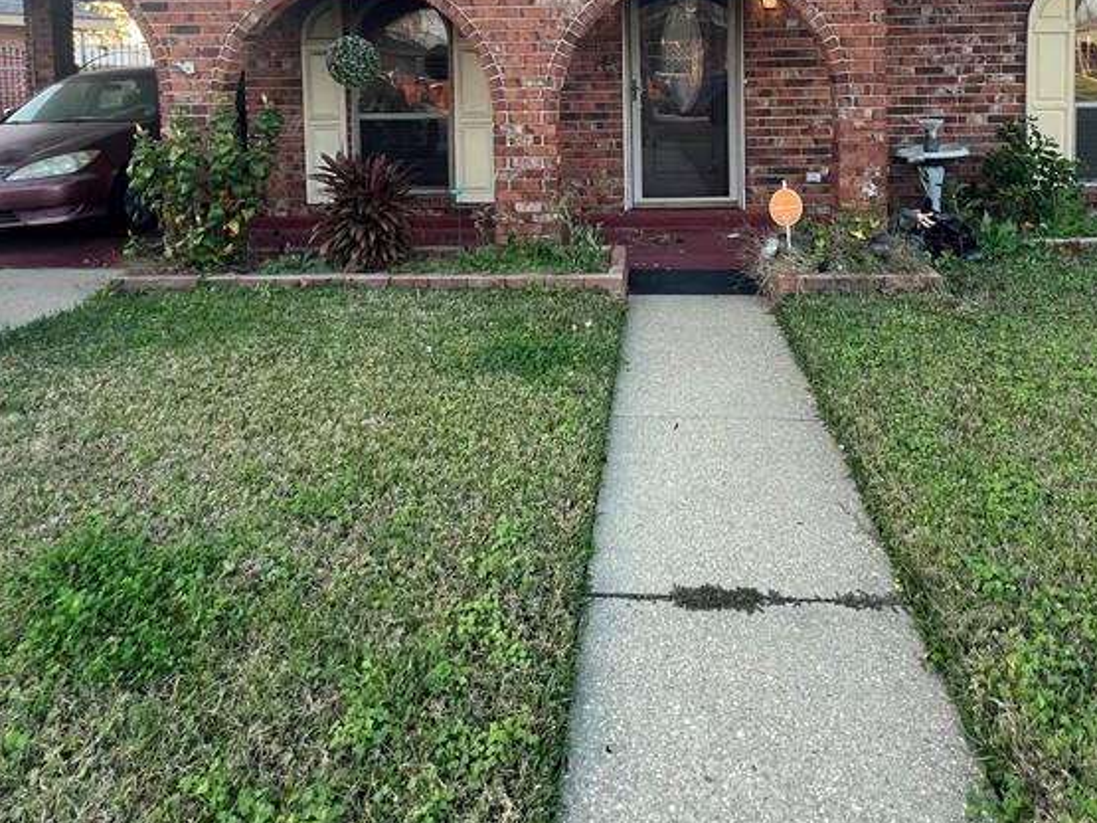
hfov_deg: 71.3
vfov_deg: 51.1
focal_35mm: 24
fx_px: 760
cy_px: 103
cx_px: 617
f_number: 1.8
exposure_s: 1/99
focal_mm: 1.57
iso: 40
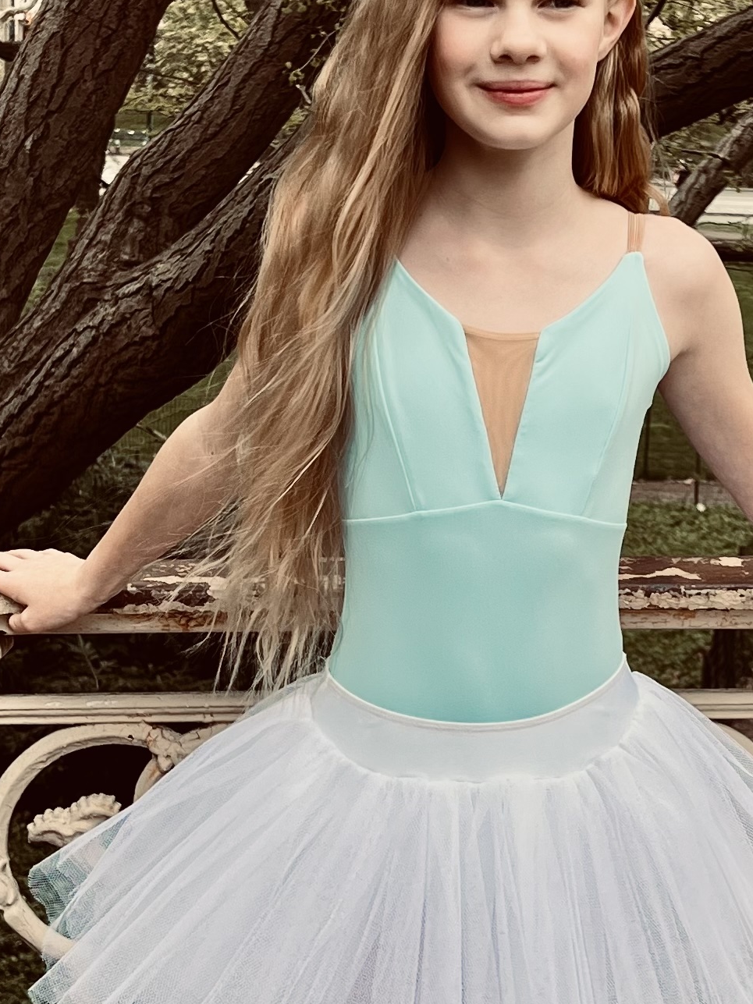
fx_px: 1450
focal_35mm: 50
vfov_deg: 37.7
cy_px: 326
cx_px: 505
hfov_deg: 28.9
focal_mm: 5.7
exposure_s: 1/949
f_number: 1.5
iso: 50
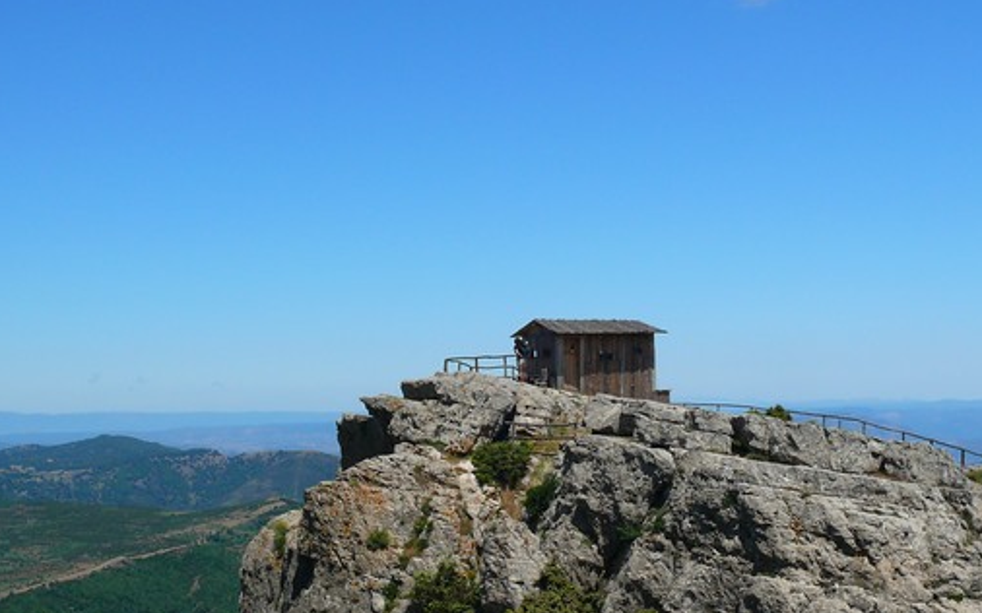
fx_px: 1472
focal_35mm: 55
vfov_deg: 23.5
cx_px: 520
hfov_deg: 36.9
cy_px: 347
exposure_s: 1/320
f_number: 5.6
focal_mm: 7.4
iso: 100
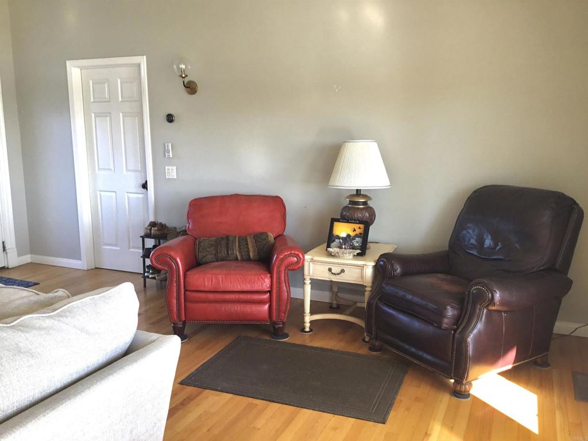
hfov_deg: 58.4
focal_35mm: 31
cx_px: 294
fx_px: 527
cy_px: 220
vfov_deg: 45.4
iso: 32
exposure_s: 1/60
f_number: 2.4
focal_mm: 3.3
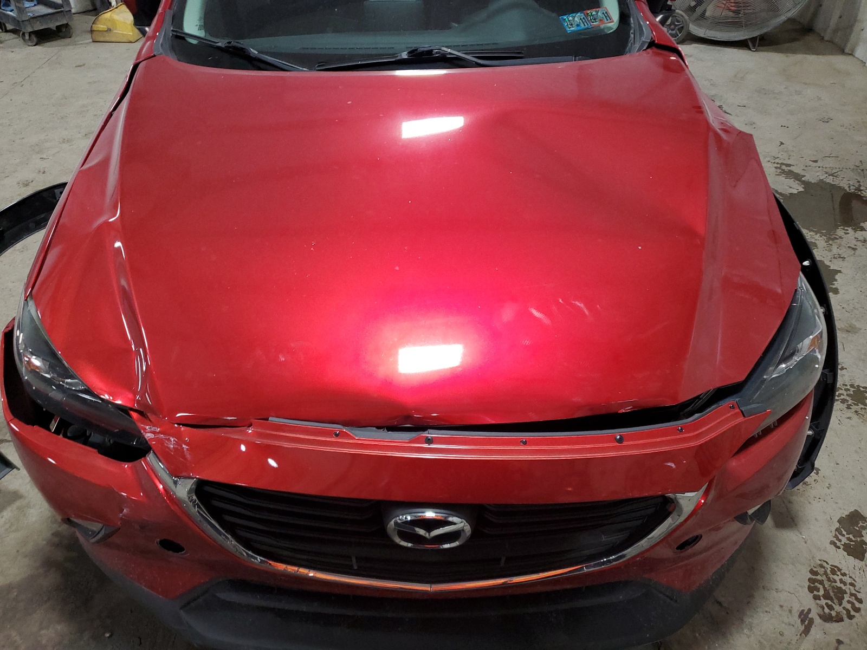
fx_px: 651
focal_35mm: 26
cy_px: 325
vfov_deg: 53.1
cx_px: 434
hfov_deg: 67.3
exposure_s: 1/60.2
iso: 144
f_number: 1.5
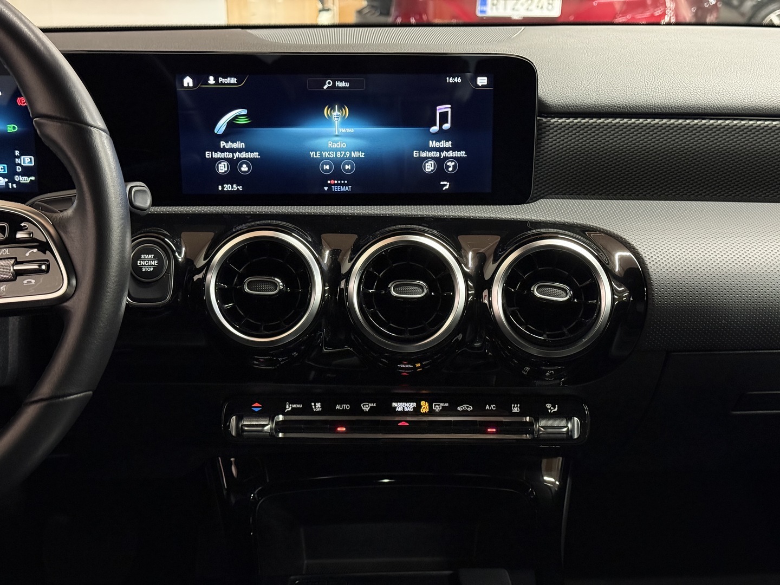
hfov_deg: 39.7
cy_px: 292
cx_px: 390
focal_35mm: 48
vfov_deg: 30.3
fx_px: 1082
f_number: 1.78
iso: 500
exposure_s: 1/32
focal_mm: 6.76
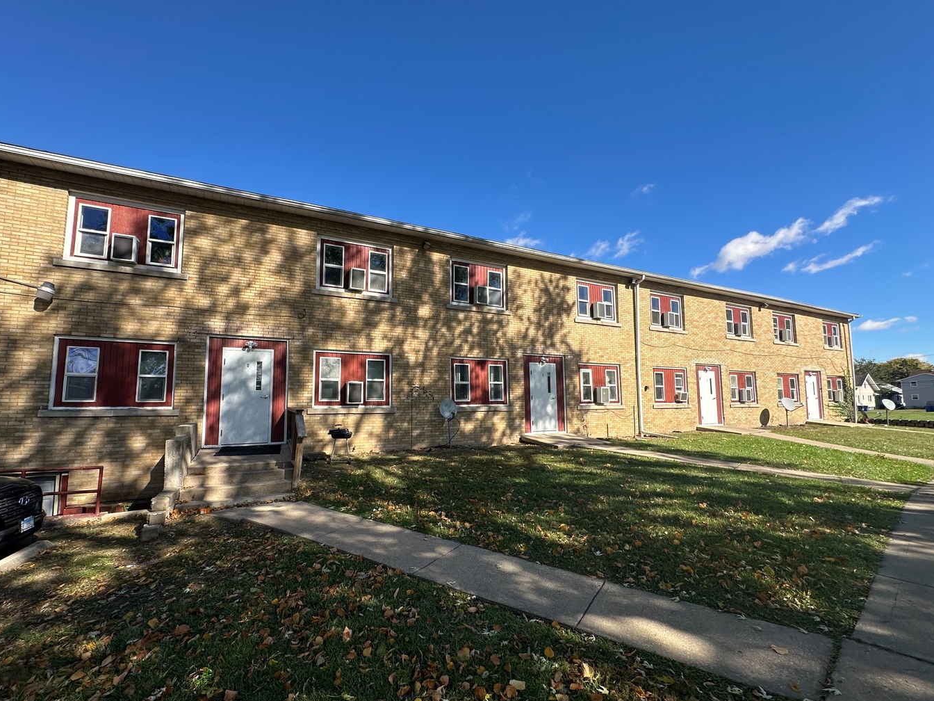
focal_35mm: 15
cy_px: 364
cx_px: 441
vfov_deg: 81.7
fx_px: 405
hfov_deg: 98.1
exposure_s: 1/1171
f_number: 2.2
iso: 40
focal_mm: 2.22
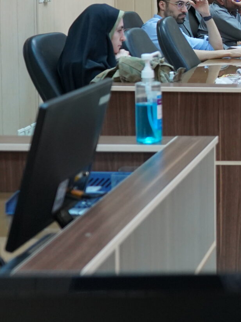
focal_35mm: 108
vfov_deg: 18.0
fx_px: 1003
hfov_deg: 12.4
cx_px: 445
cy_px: 54
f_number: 4
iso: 2500
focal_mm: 36
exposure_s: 1/160
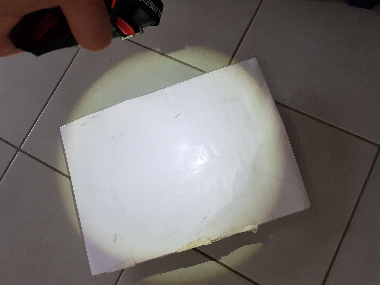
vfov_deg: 53.1
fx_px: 285
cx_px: 190
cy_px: 142
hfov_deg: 67.3
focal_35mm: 26
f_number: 1.7
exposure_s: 1/21
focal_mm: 4.2
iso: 200
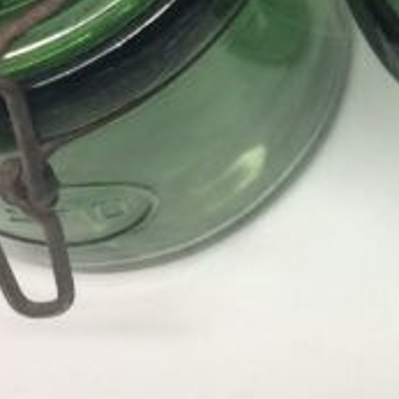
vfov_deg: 11.2
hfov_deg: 10.9
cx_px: 678
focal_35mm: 152
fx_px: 1982
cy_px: -134
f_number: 2.2
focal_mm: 4.15
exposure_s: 1/33
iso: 64
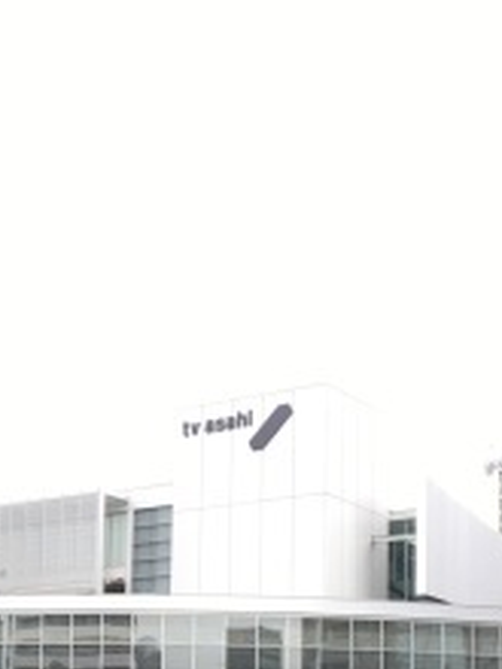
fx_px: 1528
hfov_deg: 18.5
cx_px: 103
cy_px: 620
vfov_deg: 23.9
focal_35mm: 79
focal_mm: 4.15
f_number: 2.2
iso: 25
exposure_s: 1/120
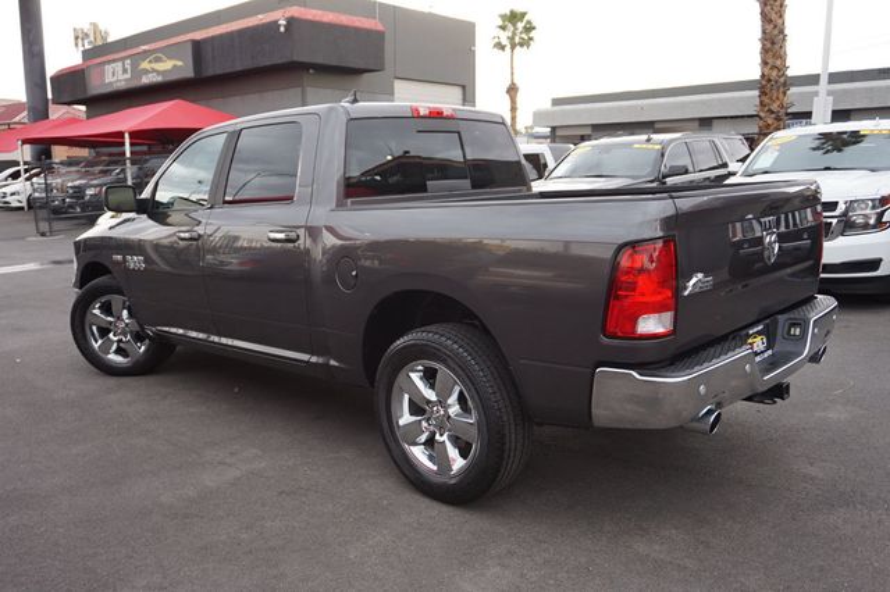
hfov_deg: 62.0
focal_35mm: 30
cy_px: 296
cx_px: 445
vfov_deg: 43.6
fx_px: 741
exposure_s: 1/60
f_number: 4
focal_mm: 20
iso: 100
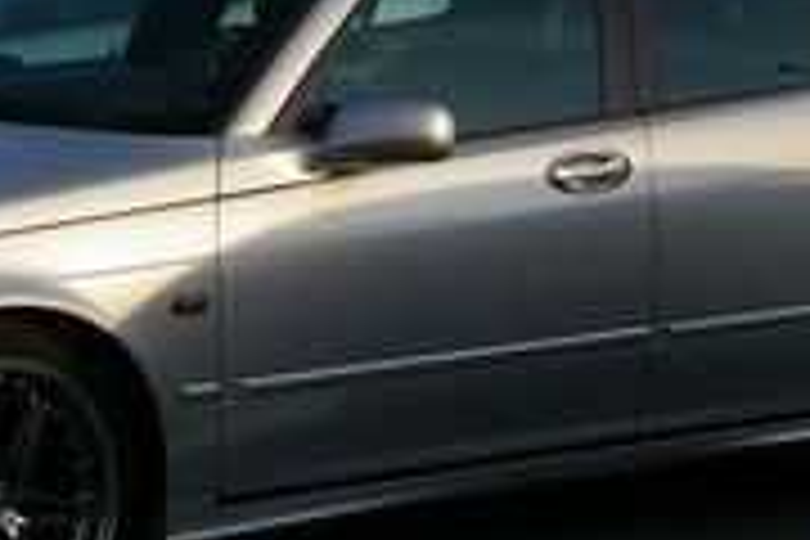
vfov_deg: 9.8
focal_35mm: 139
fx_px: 3127
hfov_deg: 14.1
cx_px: -302
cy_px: 36
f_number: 11
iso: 200
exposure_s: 1/250
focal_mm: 26
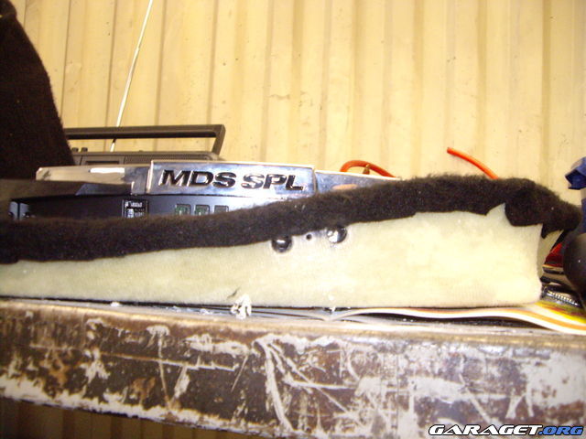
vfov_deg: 37.7
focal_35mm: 38
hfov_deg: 49.0
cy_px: 220
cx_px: 293
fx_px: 643
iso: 400
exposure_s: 1/40
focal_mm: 6.2
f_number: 2.7
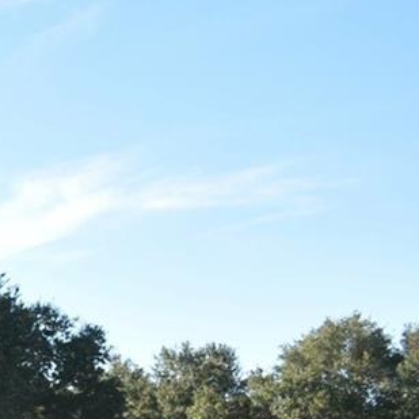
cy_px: 551
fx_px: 1808
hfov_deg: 11.1
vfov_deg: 12.8
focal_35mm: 132
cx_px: -595
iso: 100
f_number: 5
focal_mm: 20
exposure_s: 1/200
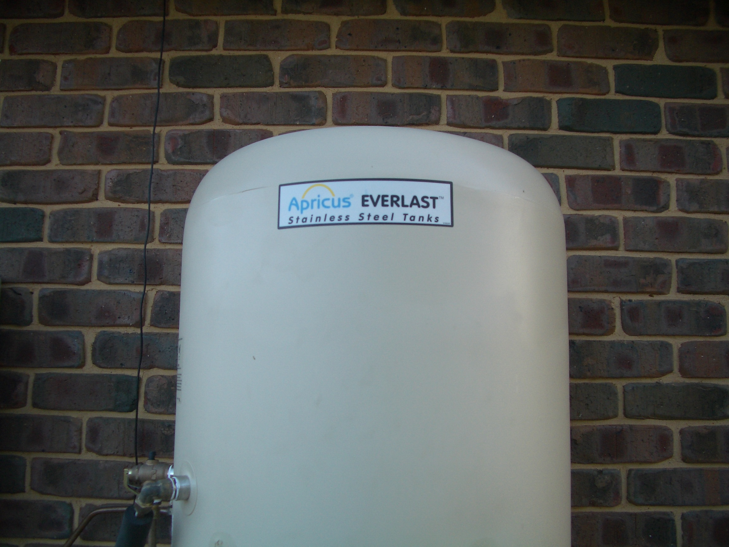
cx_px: 364
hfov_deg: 52.6
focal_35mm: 35
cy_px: 274
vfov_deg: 40.7
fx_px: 737
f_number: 2.6
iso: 50
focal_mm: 5.8
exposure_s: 1/200
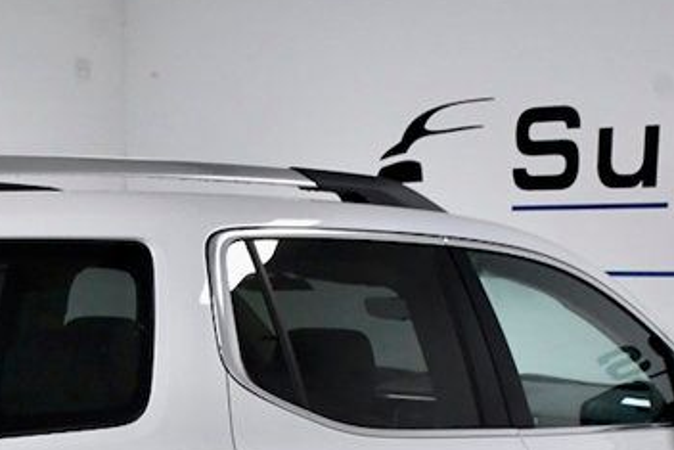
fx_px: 1798
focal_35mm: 96
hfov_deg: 20.8
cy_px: 627
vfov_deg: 13.6
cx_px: 79
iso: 2500
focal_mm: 22
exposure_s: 1/400
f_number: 10
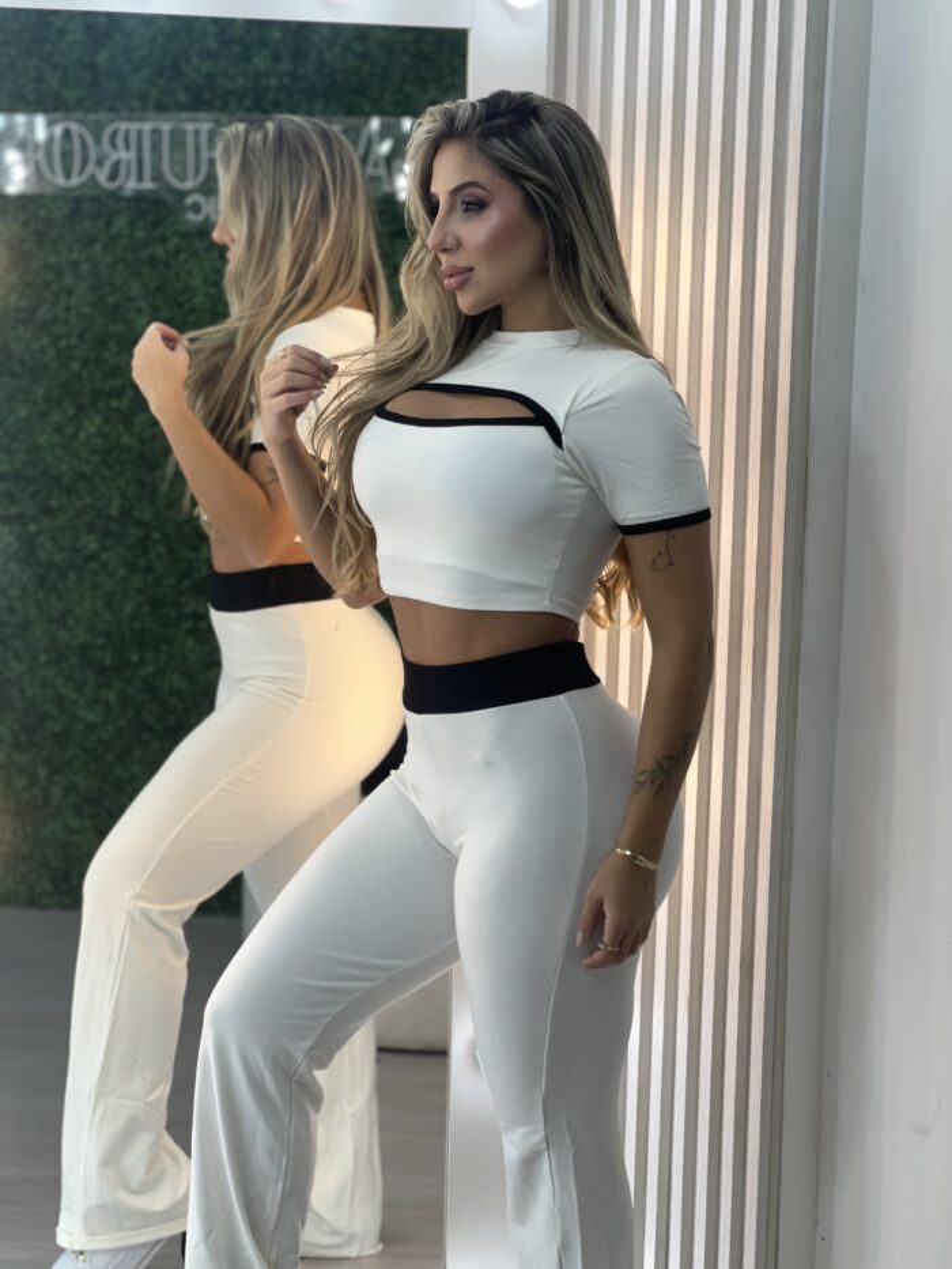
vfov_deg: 25.3
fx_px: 2823
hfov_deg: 19.1
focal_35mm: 77
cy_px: 634
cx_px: 476
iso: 50
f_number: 2.8
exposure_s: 1/120
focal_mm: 9
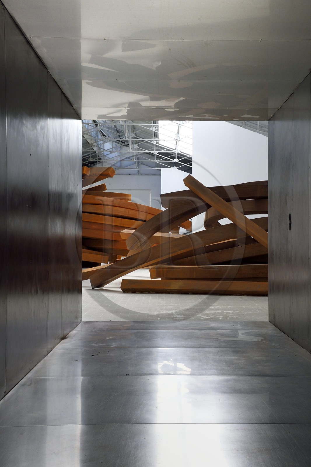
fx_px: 519
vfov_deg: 48.5
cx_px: 156
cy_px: 234
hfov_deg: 33.4
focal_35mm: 40
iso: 800
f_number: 14
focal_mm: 40
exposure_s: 1/100
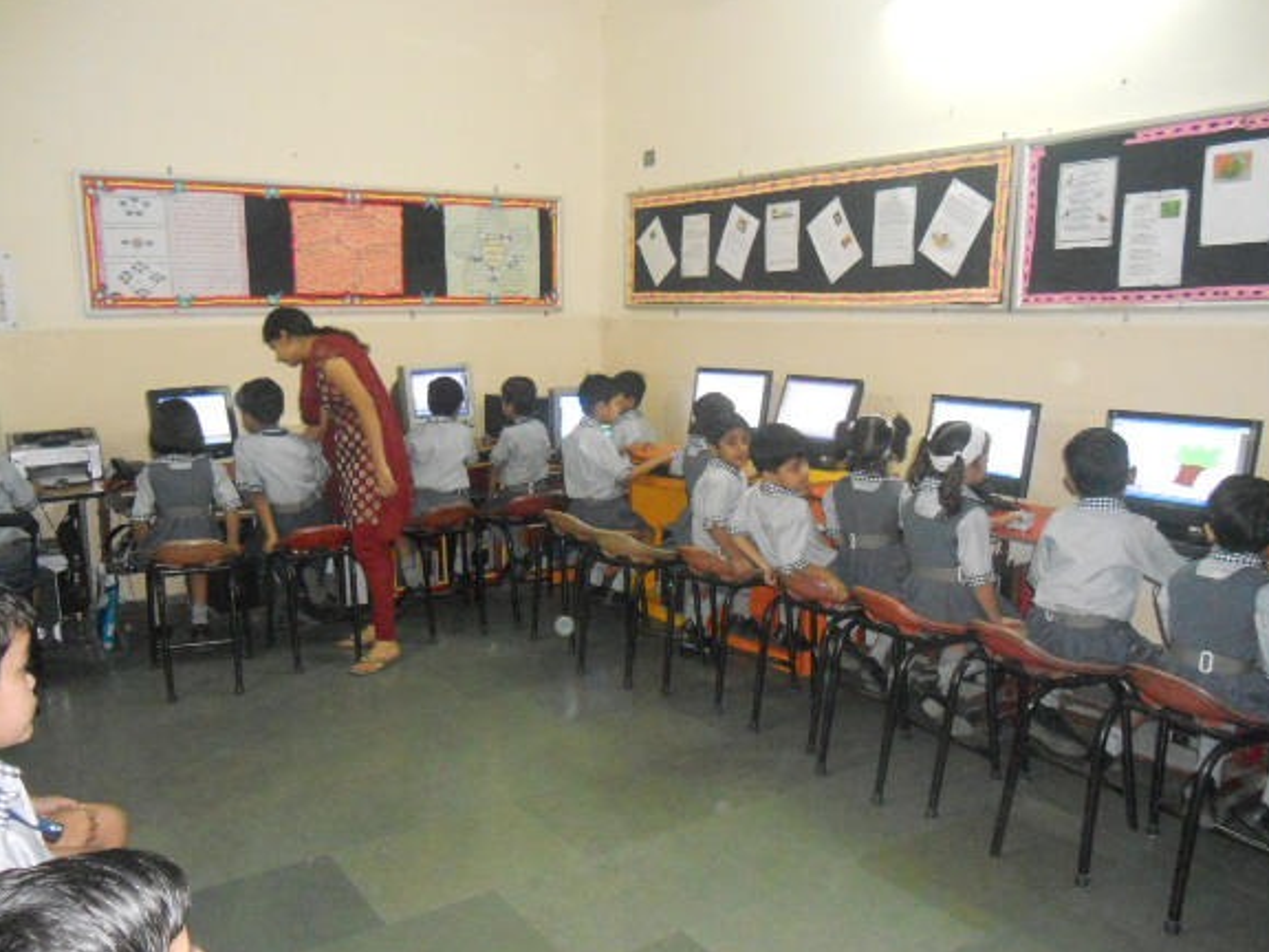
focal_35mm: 30
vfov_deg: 46.8
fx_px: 1100
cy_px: 516
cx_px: 597
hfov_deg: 59.9
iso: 640
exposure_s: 1/25
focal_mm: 4.9
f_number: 3.2
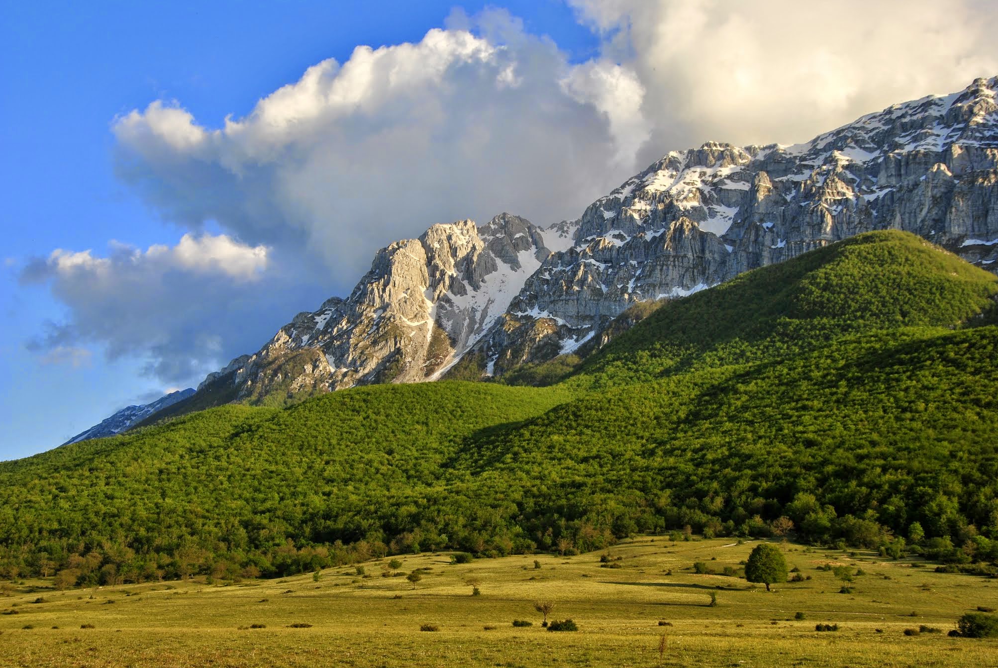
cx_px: 505
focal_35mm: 49
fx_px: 1360
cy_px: 340
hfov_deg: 40.3
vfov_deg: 27.6
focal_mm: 32
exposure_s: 1/200
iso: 100
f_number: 7.1
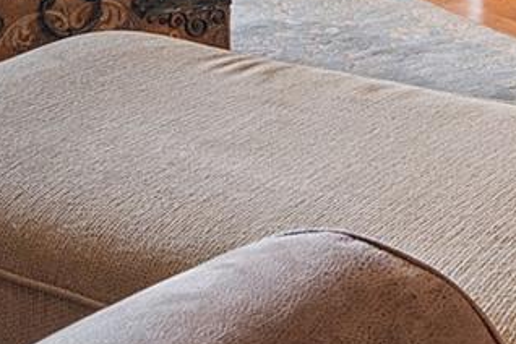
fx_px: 1476
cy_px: -423
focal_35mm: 103
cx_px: 432
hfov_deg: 19.6
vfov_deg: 11.5
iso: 320
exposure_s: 1.6
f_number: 9
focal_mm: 16
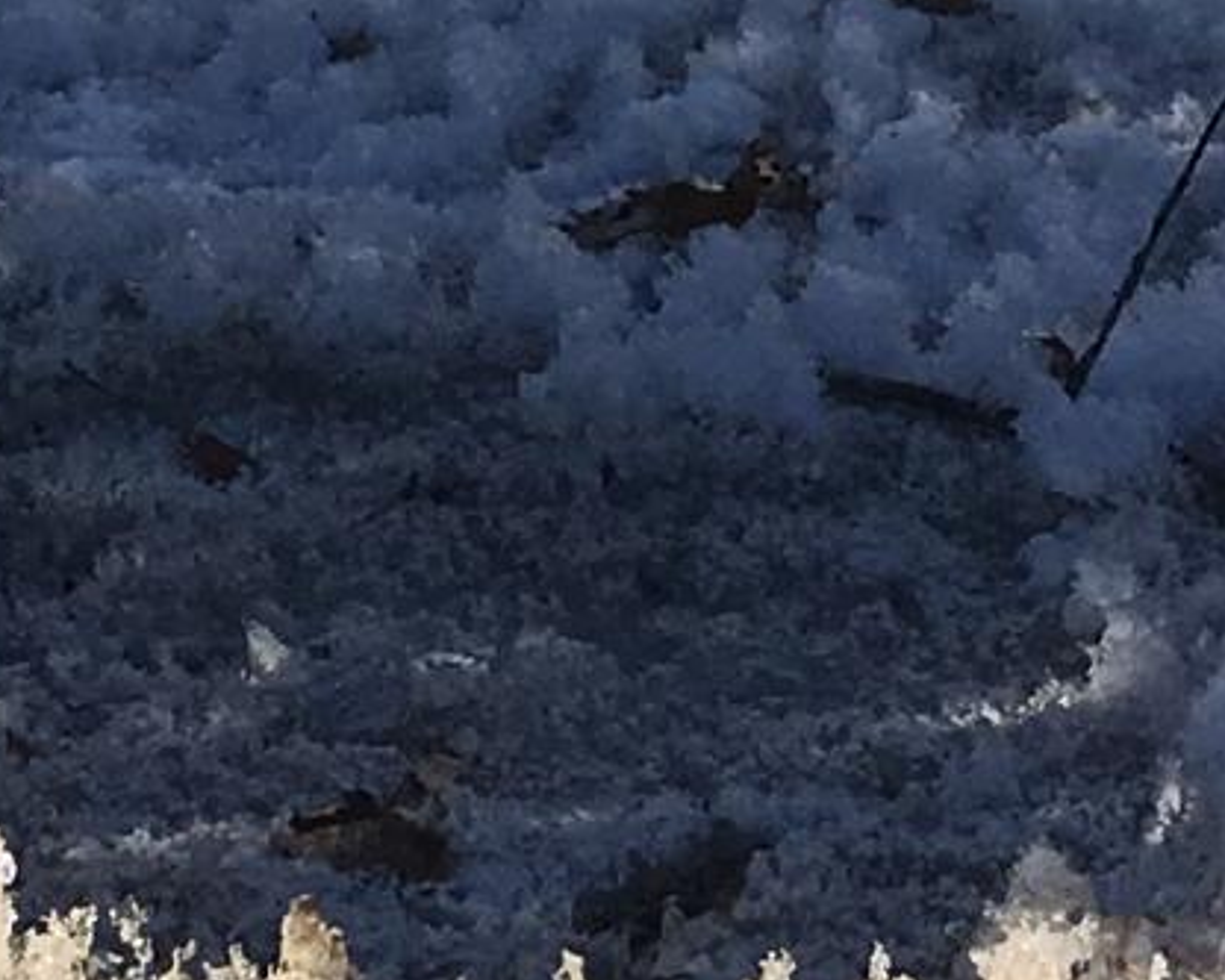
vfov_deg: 6.7
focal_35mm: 204
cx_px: 654
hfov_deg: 9.5
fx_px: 7398
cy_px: -2272
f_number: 2.2
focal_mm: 4.15
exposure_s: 1/2024
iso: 25
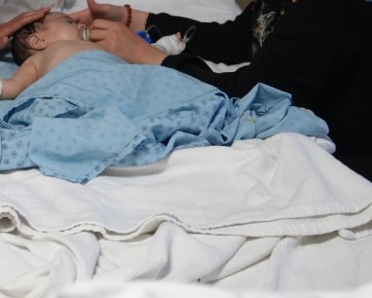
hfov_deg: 19.3
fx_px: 1068
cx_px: 23
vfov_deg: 15.6
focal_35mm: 97
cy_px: -2
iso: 3200
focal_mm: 38
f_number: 4
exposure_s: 1/160
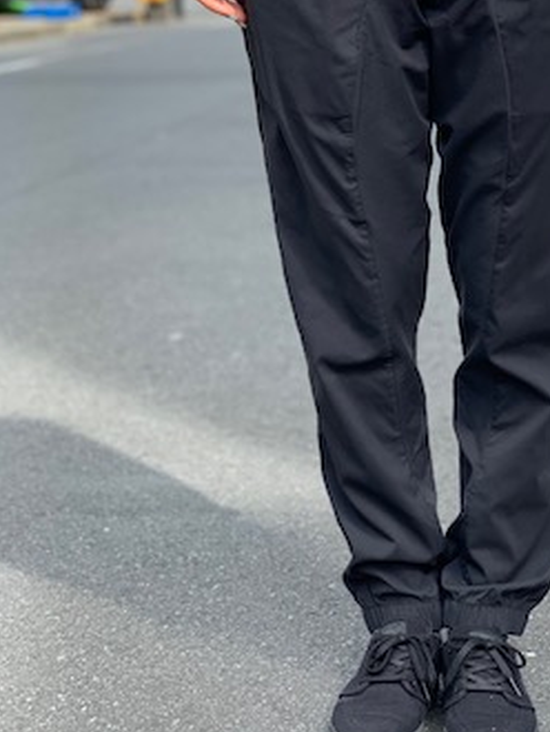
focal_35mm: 85
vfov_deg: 22.7
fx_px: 1798
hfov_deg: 17.3
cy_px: 153
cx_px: 425
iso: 16
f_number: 2.4
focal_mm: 6
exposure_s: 1/126
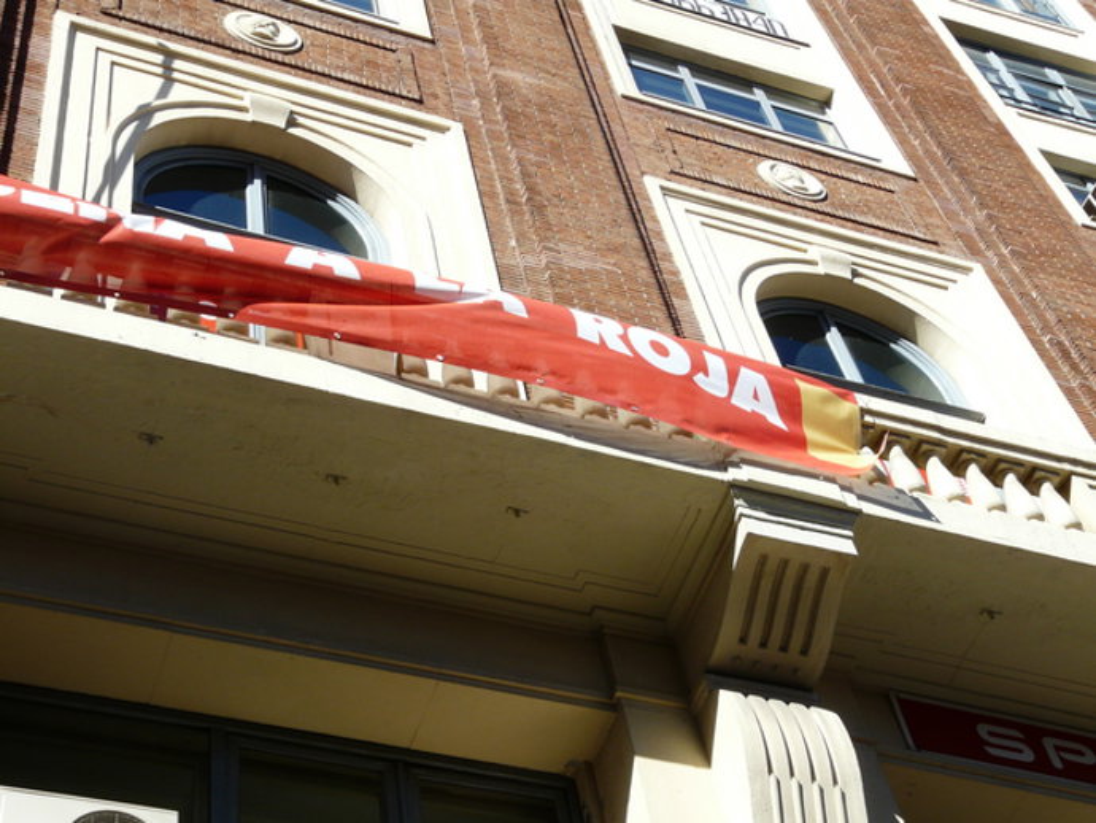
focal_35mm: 62
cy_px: 412
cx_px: 548
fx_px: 1964
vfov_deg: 23.7
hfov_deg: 31.2
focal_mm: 10.2
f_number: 5.6
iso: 100
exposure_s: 1/250
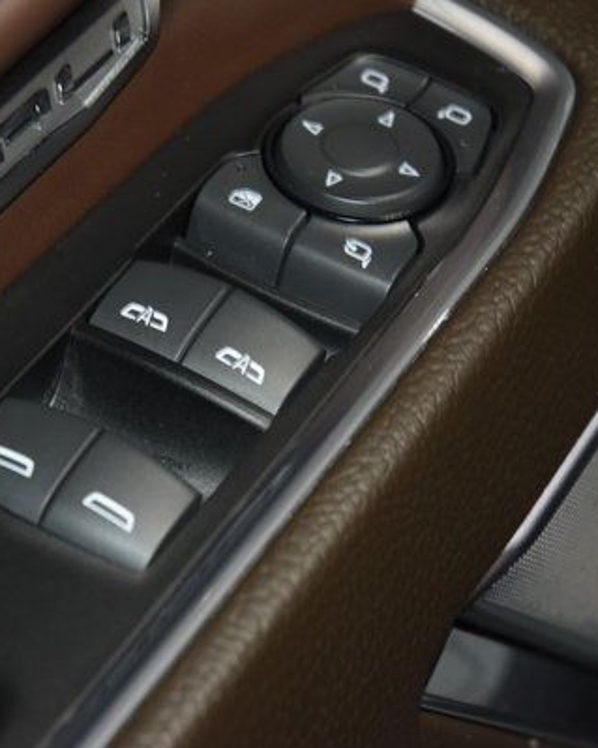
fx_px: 3497
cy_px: 355
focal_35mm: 158
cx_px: 219
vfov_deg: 12.2
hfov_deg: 9.8
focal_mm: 70
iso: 1250
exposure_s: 1/60
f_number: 4.5
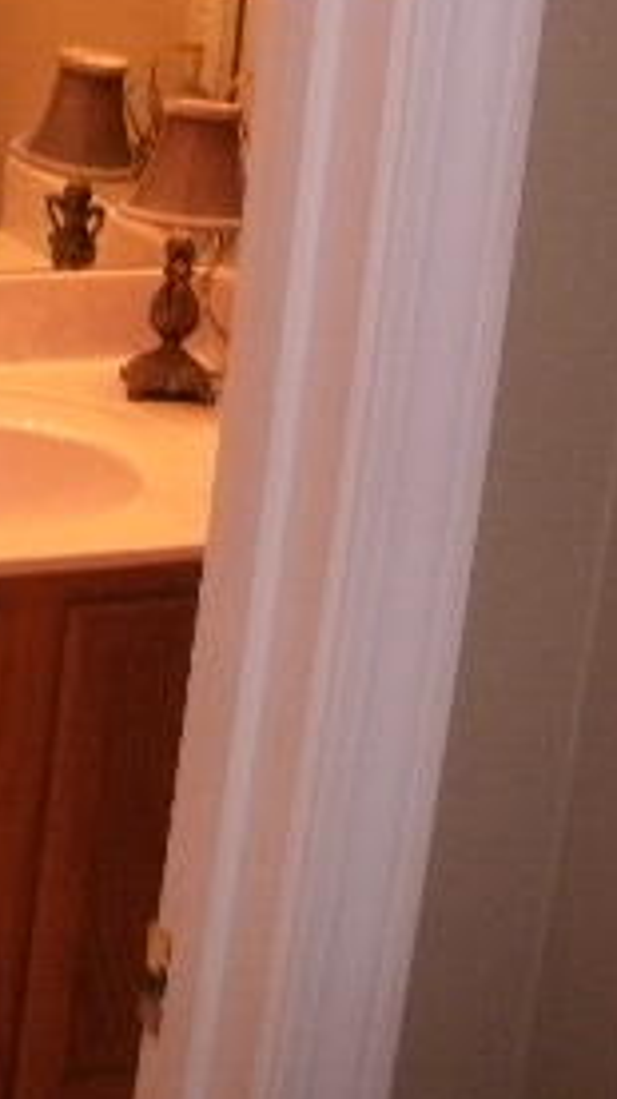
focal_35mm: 91
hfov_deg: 12.1
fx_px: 2650
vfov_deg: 23.0
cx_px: -510
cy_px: 195
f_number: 3.5
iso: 125
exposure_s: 1/30
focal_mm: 6.3
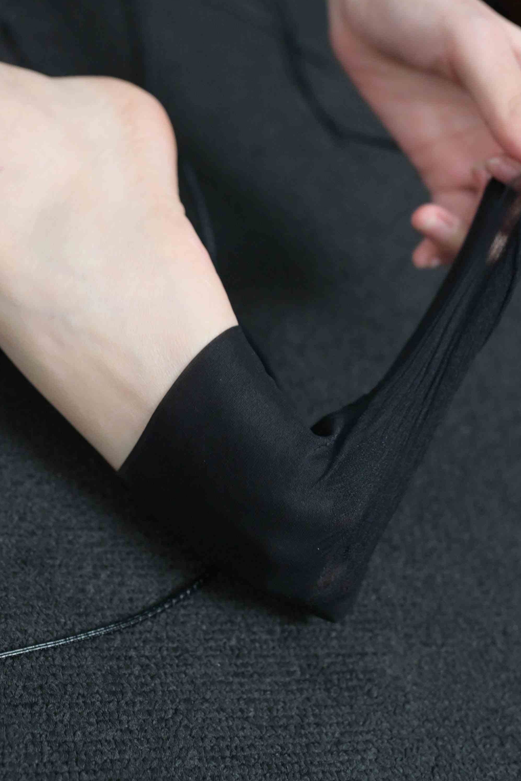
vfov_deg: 36.7
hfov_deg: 24.9
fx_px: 1172
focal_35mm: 54
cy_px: 312
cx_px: 154
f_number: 3.5
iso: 1600
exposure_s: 1/160
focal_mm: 35
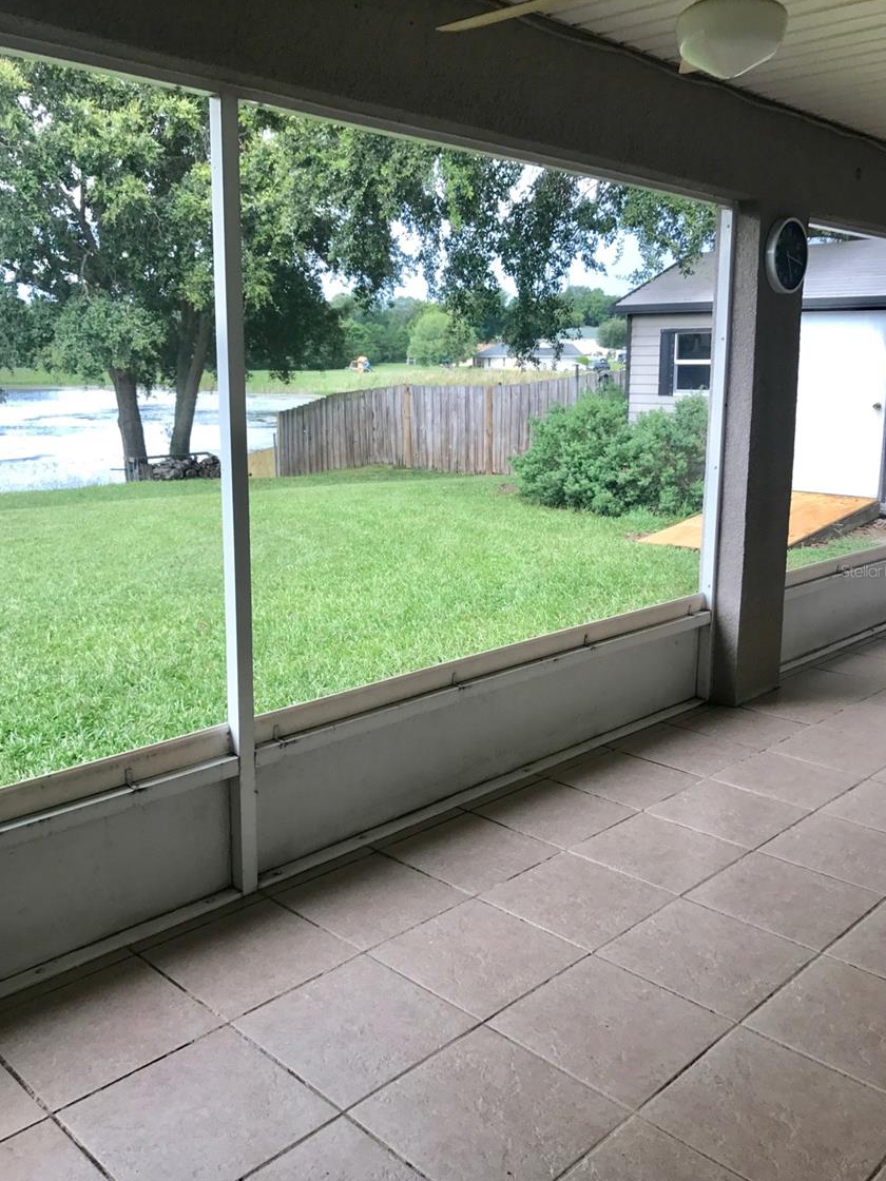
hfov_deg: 46.8
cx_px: 441
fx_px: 1024
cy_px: 570
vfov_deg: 59.9
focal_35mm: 30
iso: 25
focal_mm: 3.99
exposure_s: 1/60
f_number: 1.8
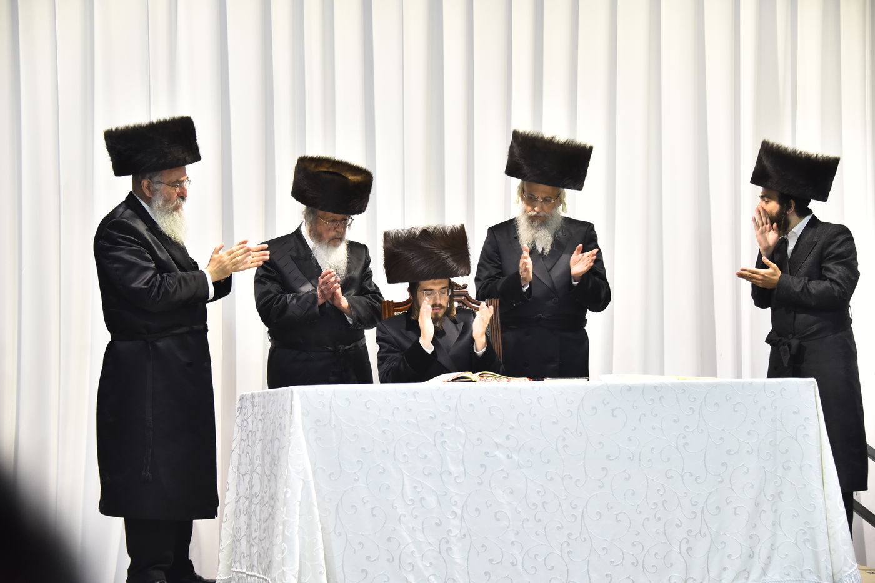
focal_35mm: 92
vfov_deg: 14.9
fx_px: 2236
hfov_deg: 22.1
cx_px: 438
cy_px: 292
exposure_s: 1/125
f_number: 5.6
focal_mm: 92
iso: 2500
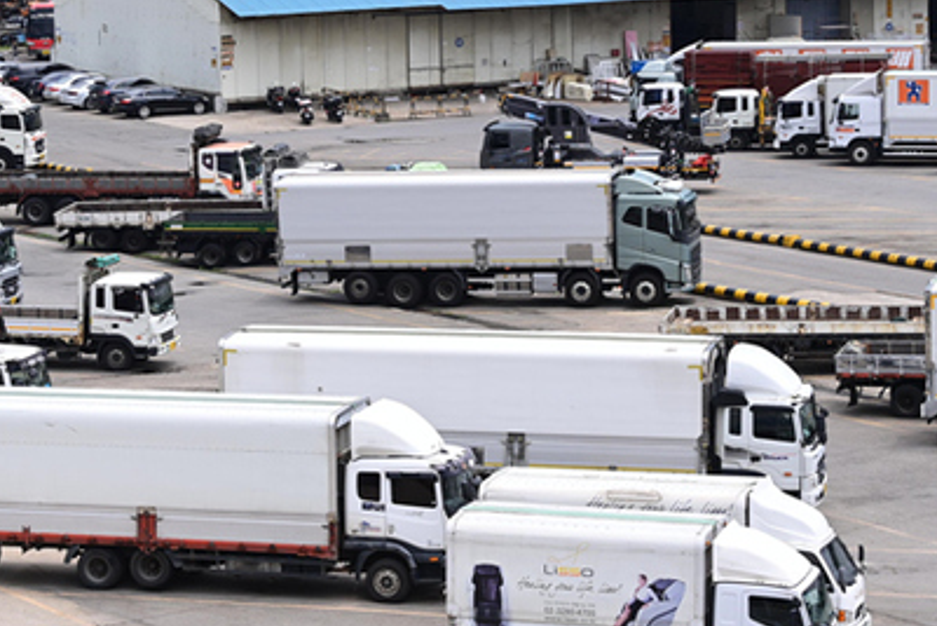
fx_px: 3333
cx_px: 401
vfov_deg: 10.7
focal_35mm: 128
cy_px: 257
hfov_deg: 16.0
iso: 250
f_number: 9
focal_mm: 80
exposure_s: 1/320
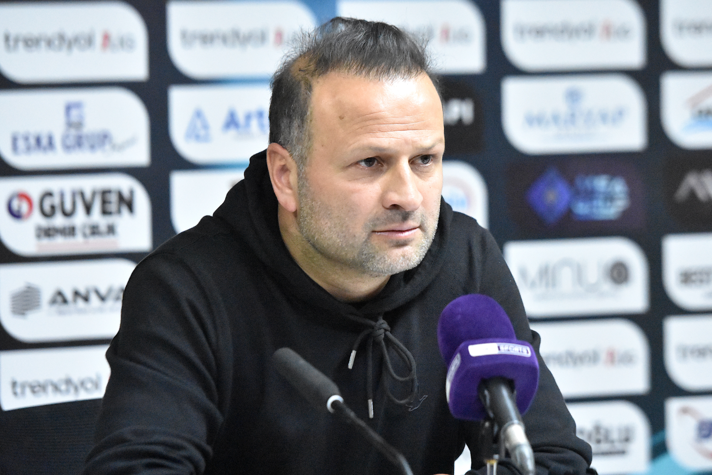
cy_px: 238
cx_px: 356
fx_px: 4746
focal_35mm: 240
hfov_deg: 8.6
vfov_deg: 5.7
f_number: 3.2
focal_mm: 160
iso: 12800
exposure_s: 1/640
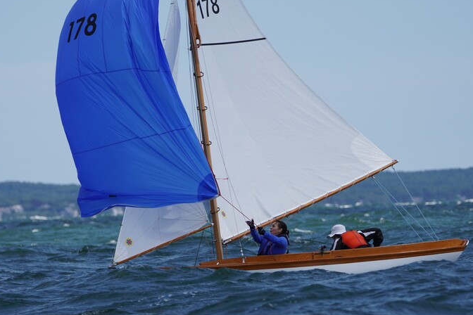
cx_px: 206
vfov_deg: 3.3
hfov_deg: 5.0
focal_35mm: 414
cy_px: 171
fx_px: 5439
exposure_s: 1/1250
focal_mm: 232
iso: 160
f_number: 5.6
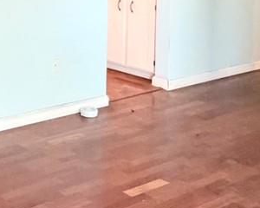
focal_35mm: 73
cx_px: -31
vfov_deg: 19.9
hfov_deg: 24.2
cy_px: -29
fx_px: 562
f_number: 2.2
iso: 1250
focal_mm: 2.22
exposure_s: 1/57
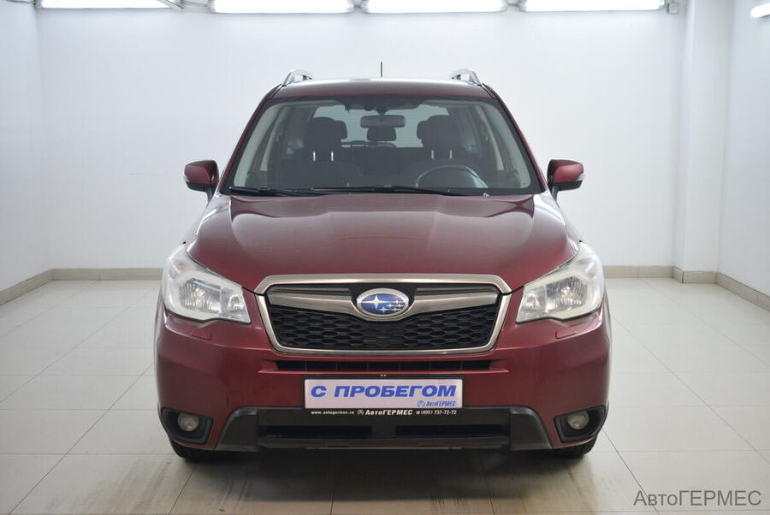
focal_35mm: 42
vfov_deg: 32.0
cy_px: 258
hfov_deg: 46.4
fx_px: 899
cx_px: 385
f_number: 4.2
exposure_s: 1/100
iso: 1000
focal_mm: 28
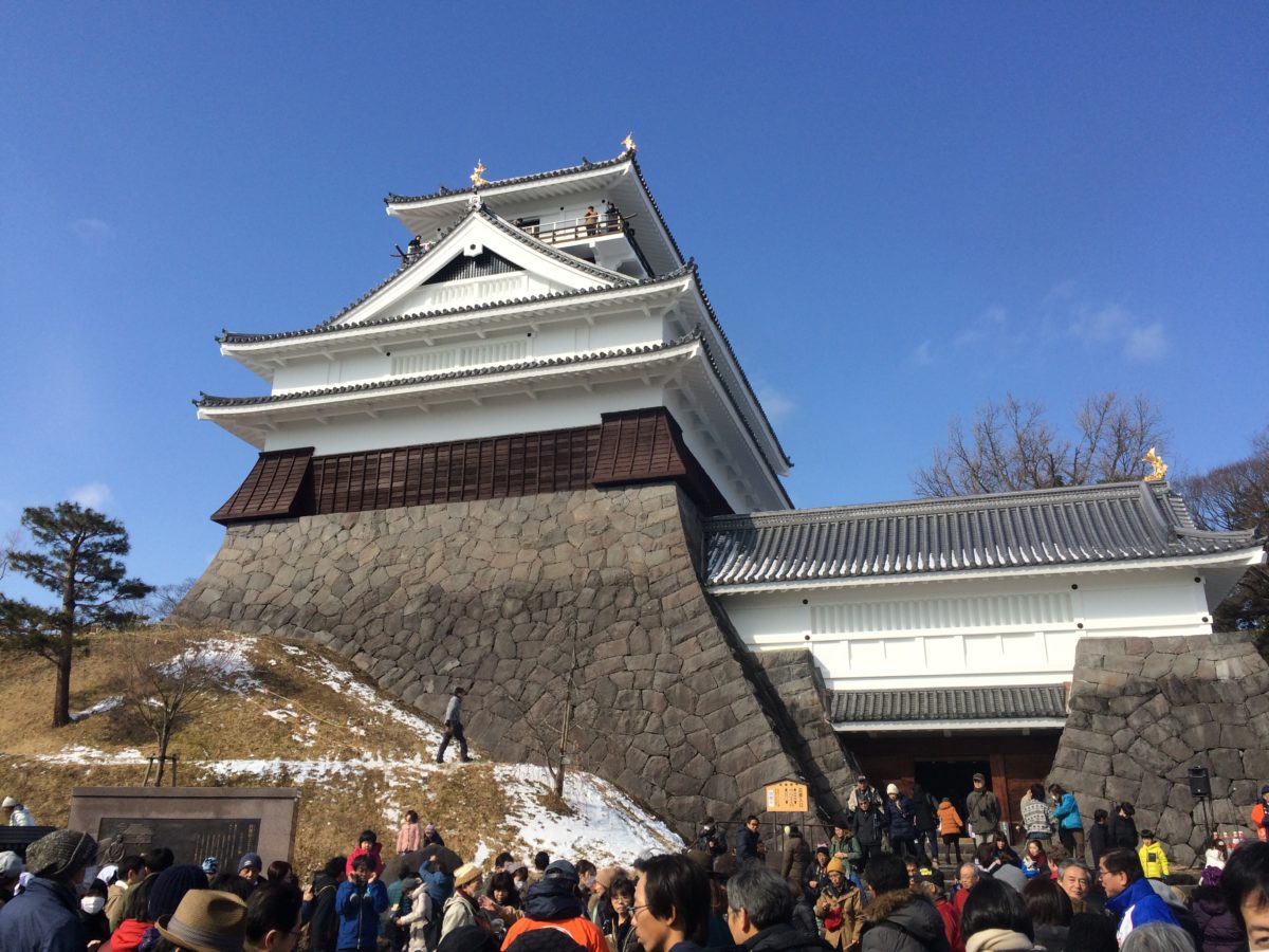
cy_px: 476
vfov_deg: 48.2
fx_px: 1063
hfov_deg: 61.7
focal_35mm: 29
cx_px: 634
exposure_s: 1/2283
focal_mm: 4.15
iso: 32
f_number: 2.2
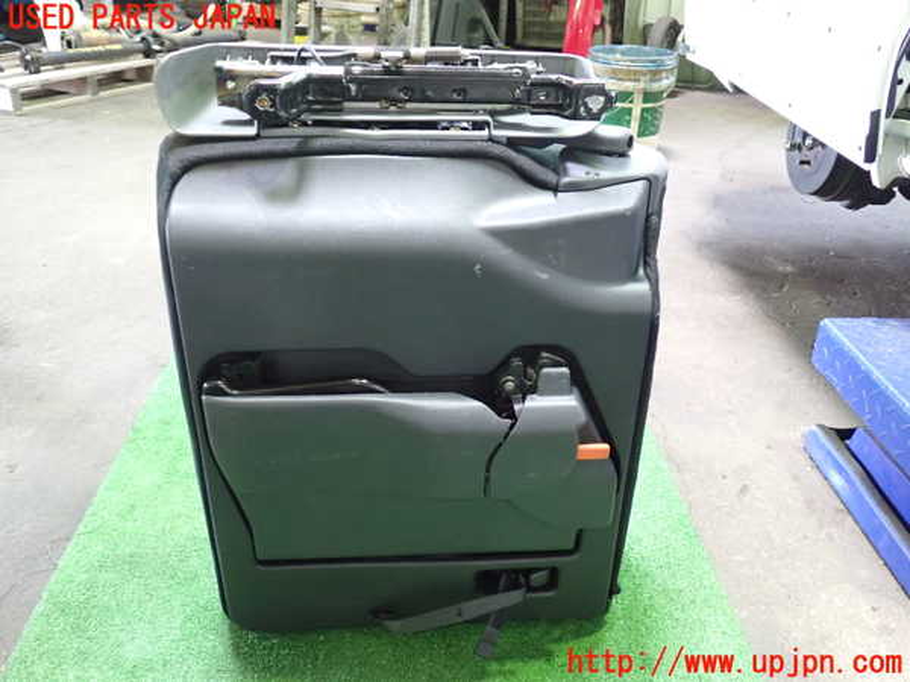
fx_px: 789
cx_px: 455
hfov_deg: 60.0
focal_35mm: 30
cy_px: 341
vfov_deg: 46.8
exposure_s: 1/30
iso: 800
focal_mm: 5.4
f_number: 2.3
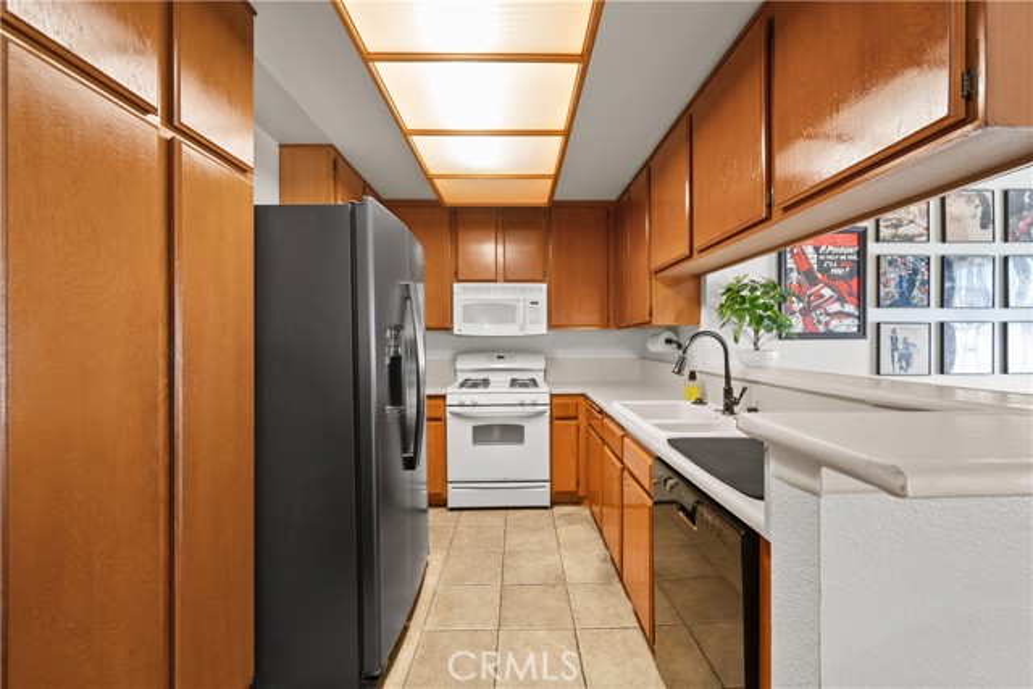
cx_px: 516
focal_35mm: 14
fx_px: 402
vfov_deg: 81.2
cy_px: 344
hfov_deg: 104.2
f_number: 10
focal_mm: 14
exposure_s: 3.2
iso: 100
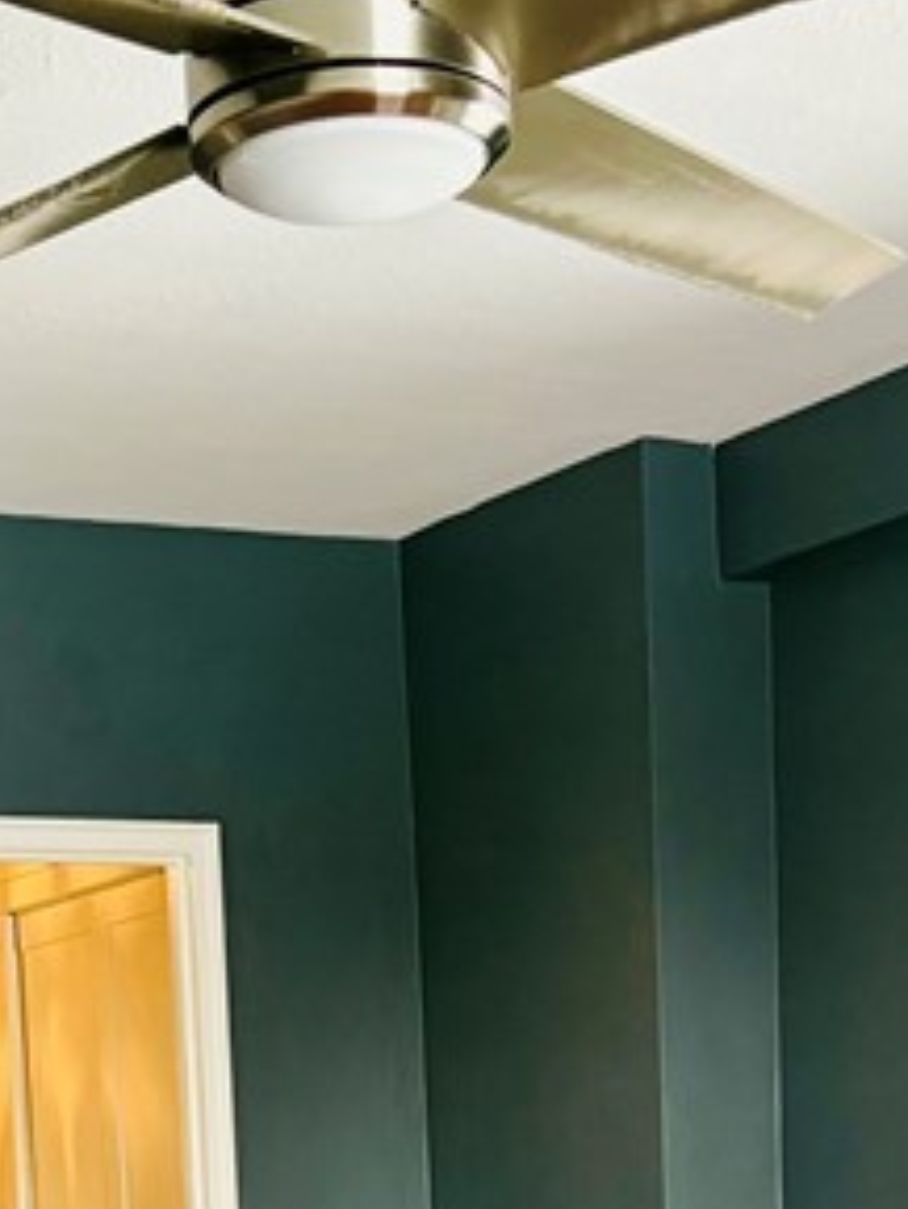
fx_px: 3215
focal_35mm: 92
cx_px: 293
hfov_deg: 16.0
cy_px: 1774
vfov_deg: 18.9
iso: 200
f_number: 1.6
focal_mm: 5.96
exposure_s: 1/60
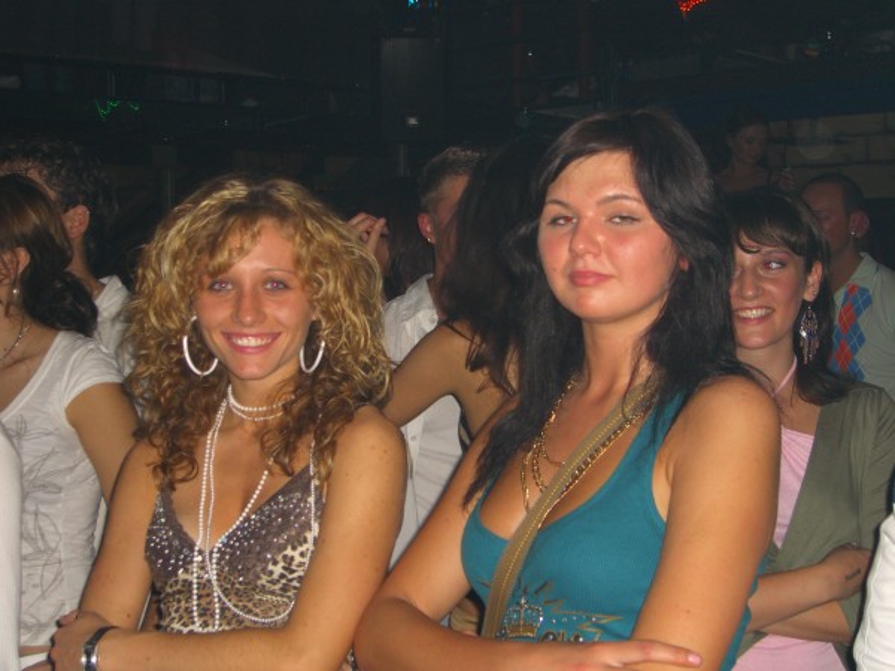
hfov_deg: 33.8
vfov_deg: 25.7
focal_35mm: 57
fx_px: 1474
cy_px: 336
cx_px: 448
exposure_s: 1/60
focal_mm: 11.8
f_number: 3.6
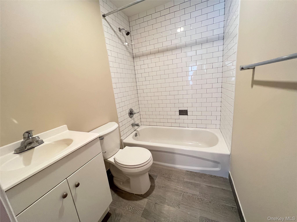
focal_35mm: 13
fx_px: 112
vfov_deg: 89.9
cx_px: 148
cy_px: 111
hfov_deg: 106.2
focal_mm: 1.57
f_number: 1.8
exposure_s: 1/60
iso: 320
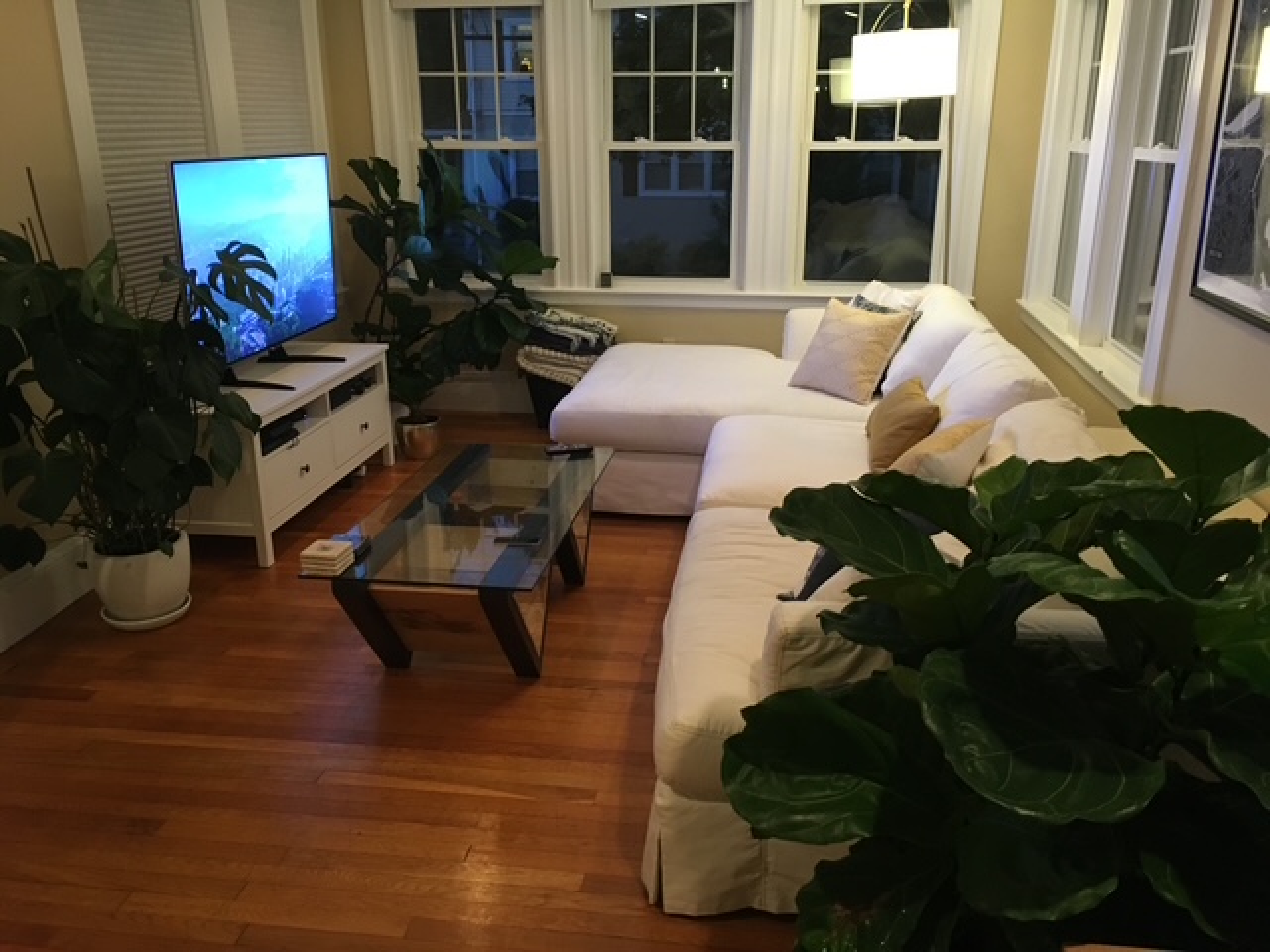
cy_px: 476
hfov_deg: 61.7
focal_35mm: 29
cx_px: 635
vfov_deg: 48.2
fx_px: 1064
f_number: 2.2
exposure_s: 1/15
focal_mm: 4.15
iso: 200
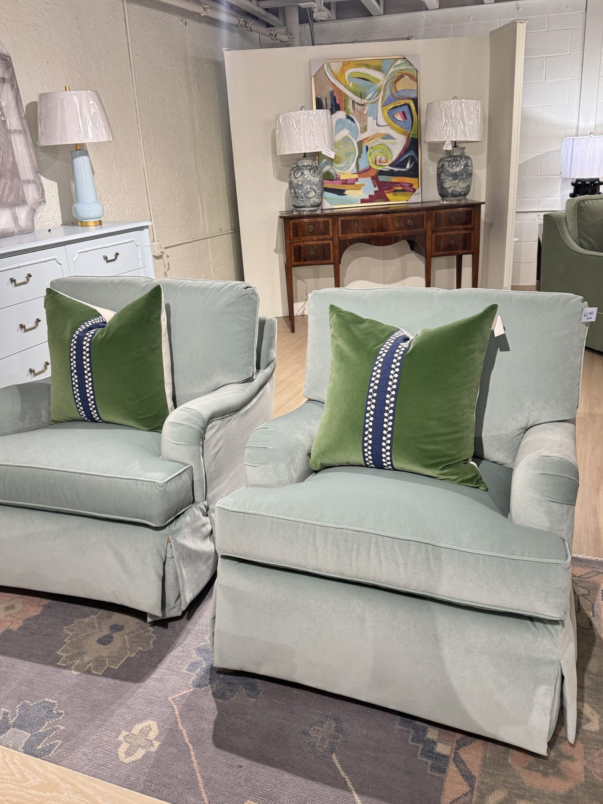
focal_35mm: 28
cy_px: 387
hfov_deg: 49.8
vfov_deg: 63.4
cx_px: 302
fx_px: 650
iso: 250
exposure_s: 1/60
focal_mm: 6.76
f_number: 1.78
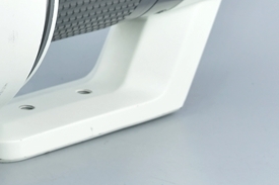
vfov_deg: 4.6
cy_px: -32
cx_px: -34
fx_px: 2300
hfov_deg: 6.9
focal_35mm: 297
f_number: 11
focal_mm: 68
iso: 500
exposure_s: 1/200
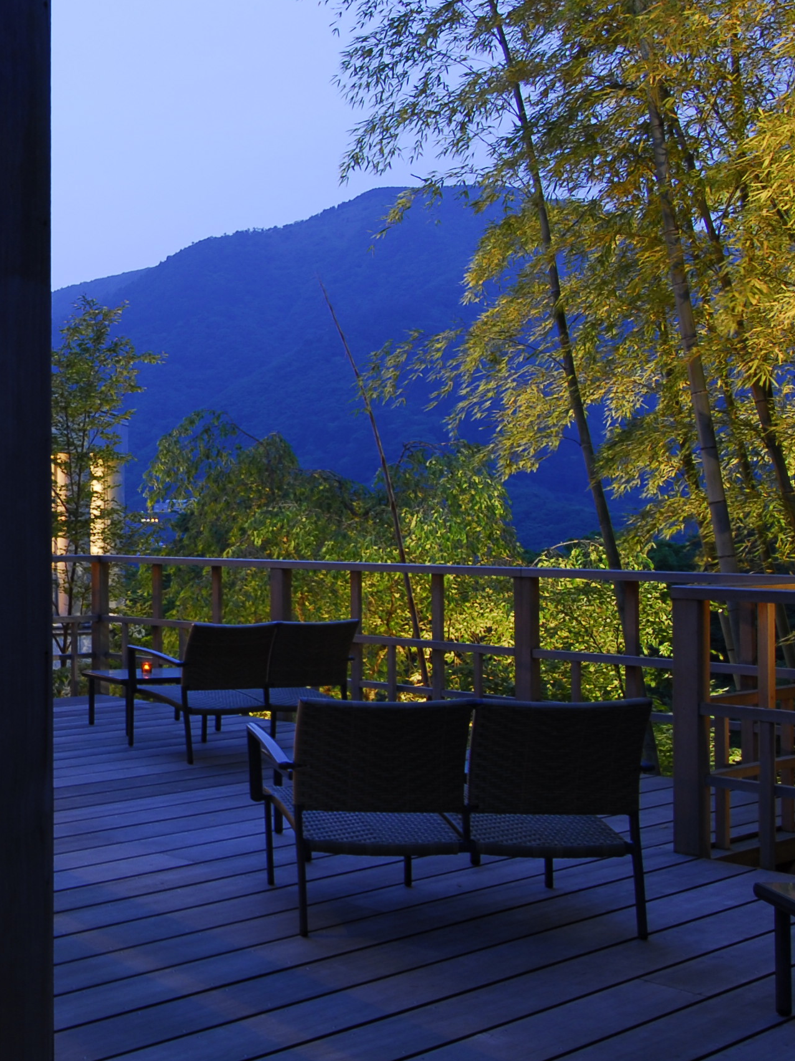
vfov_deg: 41.2
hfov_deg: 28.2
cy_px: 499
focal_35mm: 46
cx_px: -115
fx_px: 1409
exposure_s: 8
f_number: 5.6
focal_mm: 14
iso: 100
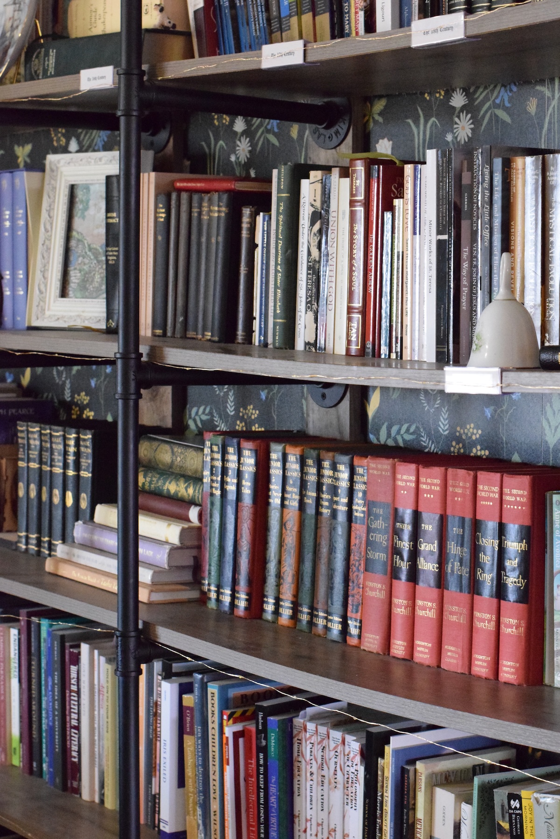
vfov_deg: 27.0
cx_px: 280
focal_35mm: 75
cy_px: 420
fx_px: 1750
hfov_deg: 18.2
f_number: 7.1
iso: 11400
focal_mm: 50
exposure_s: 1/80
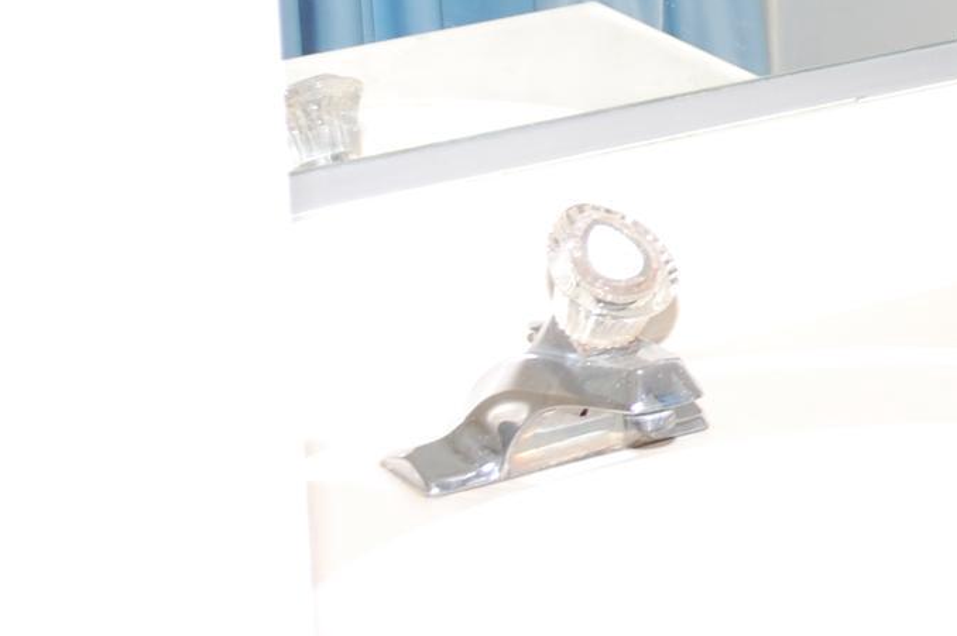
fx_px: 3852
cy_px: -82
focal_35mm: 145
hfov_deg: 13.8
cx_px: 1087
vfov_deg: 9.3
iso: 200
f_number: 5
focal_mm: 32
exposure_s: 1/60
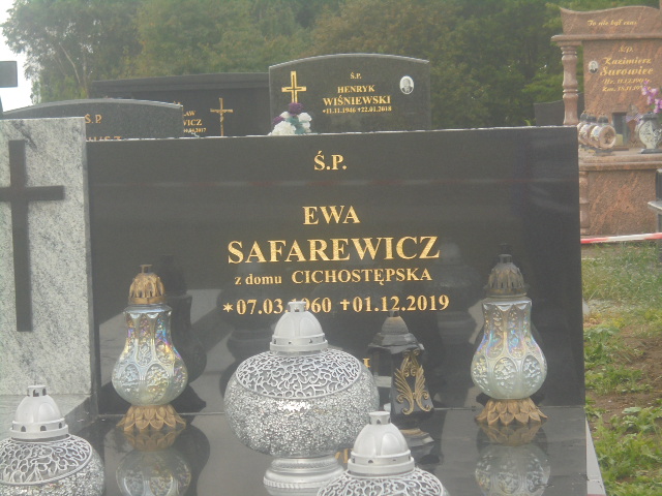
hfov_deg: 18.4
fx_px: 2046
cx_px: 331
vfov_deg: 13.8
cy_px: 248
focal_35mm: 107
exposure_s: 1/80
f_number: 5.1
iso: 100
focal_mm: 19.2
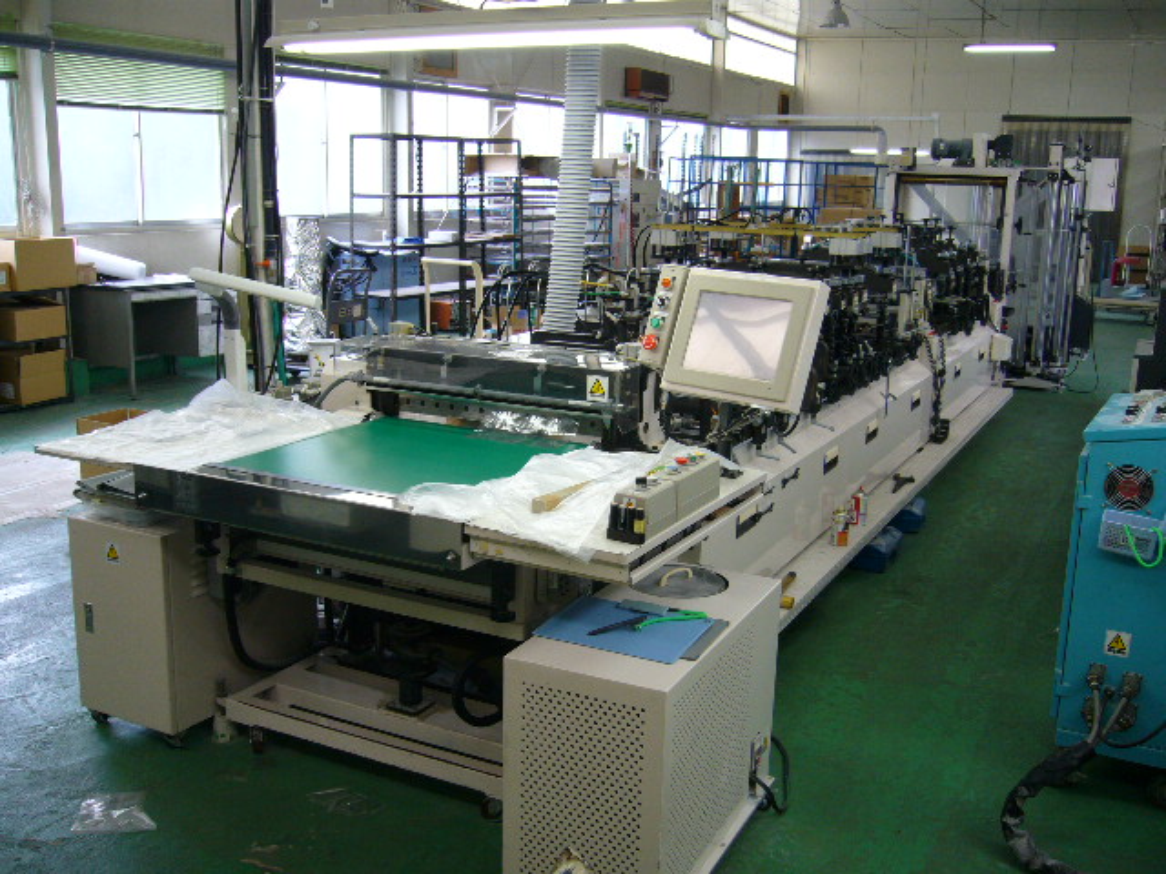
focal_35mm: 35
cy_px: 437
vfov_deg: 40.7
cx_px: 583
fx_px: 1179
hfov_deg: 52.6
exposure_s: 1/30
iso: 100
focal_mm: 5.8
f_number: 2.8
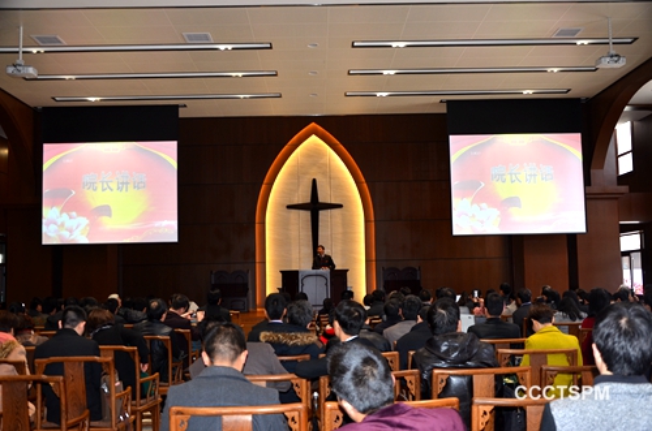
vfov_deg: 35.3
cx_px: 326
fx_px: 678
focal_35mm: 38
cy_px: 216
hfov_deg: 51.4
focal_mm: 25
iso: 250
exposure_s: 1/60
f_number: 4
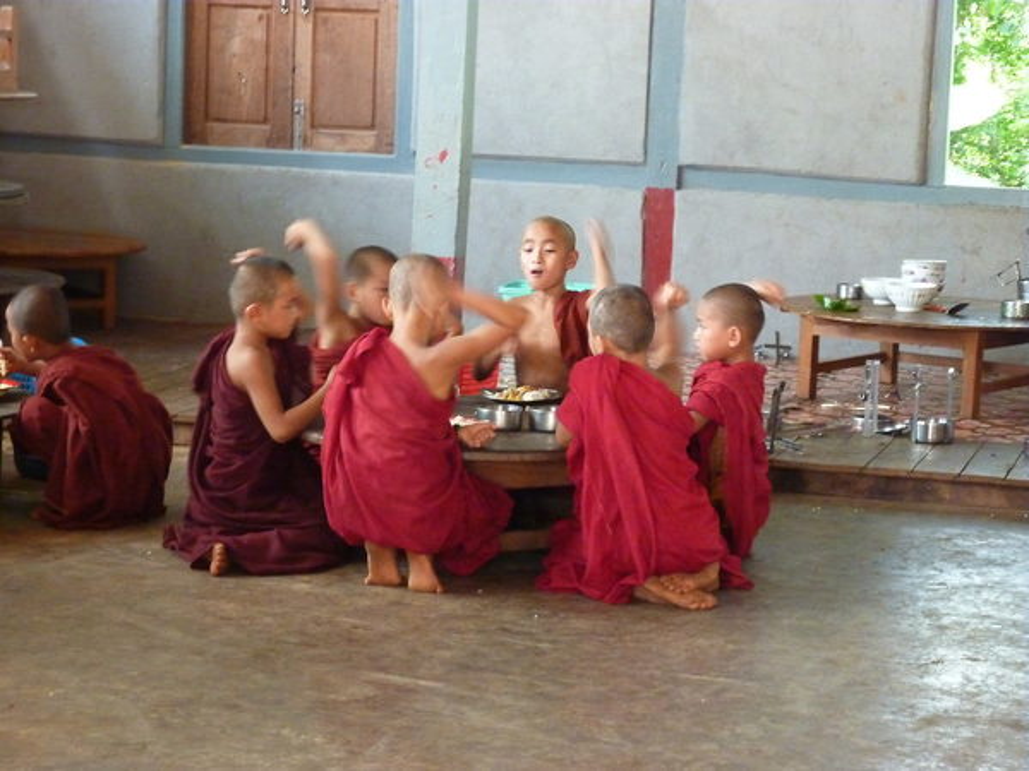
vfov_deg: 14.2
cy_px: 386
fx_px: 3092
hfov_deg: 18.9
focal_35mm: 104
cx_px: 514
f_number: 4.3
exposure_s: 1/15
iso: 800
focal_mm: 17
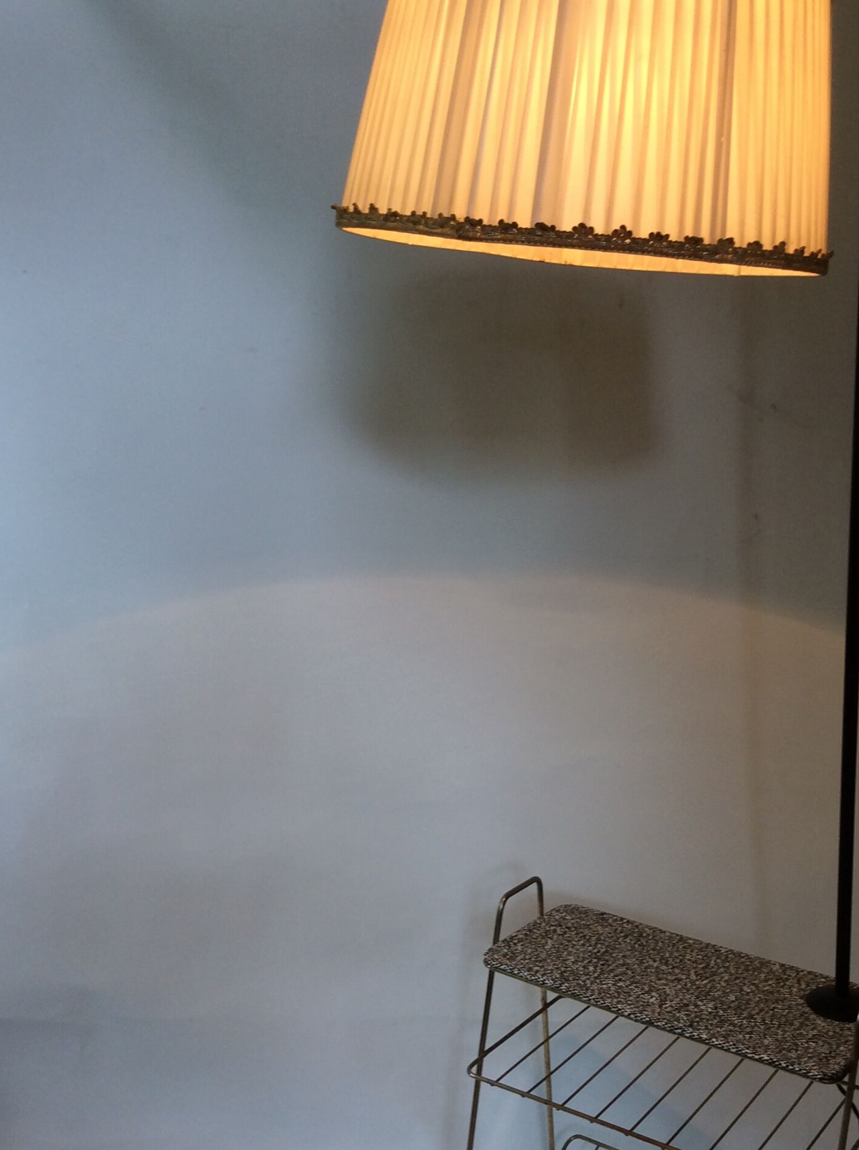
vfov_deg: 42.9
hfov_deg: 32.7
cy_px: 663
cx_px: 511
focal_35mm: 44
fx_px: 1460
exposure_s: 1/25
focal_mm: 3.3
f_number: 2.4
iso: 40
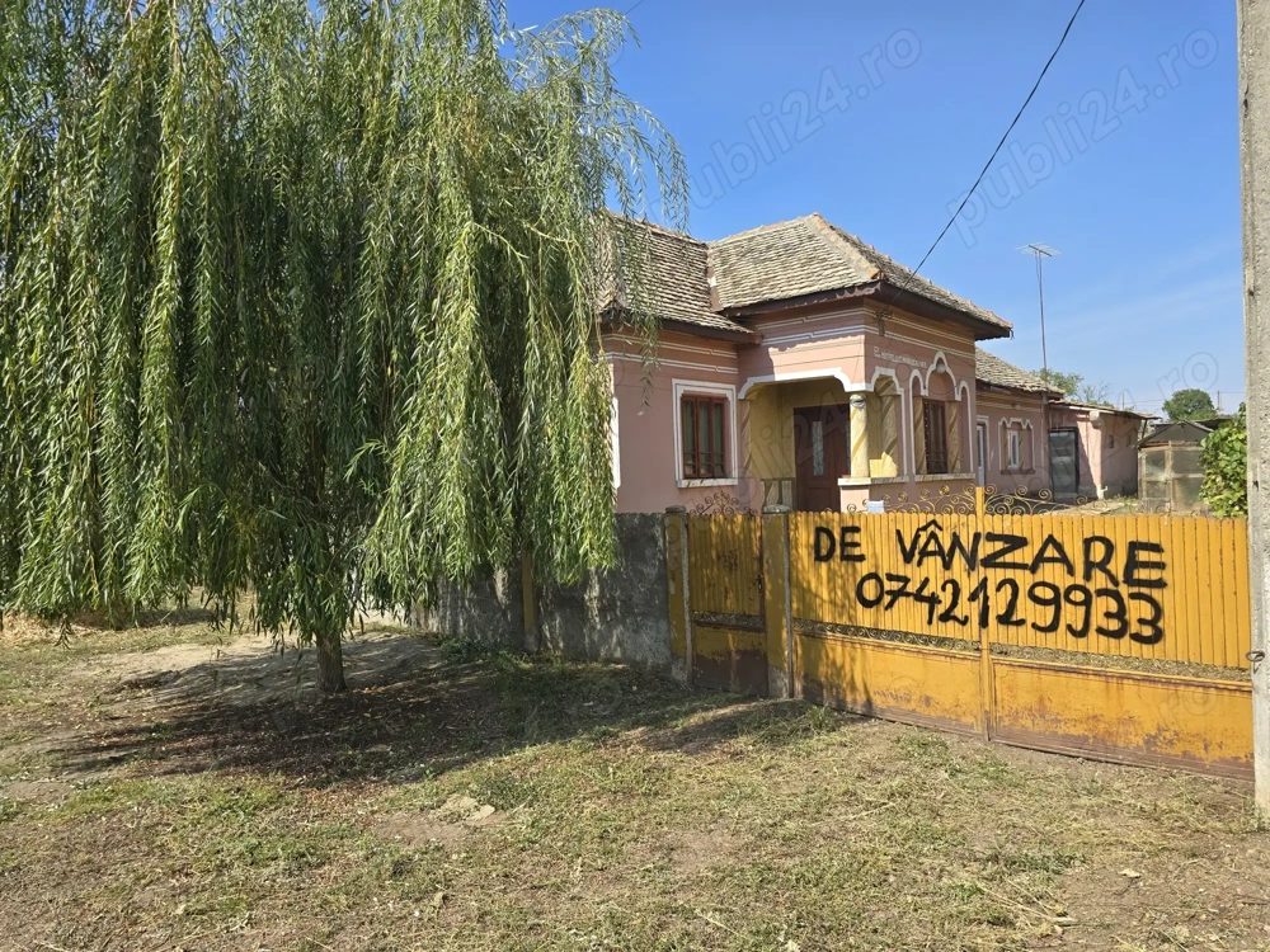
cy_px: 476
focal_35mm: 23
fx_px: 844
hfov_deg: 73.9
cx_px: 635
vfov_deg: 58.9
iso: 12
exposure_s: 1/571
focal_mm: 6.3
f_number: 1.7
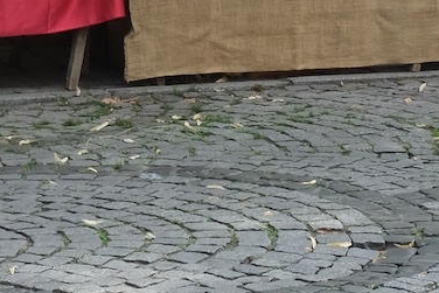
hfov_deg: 8.1
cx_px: 530
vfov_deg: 5.4
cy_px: -313
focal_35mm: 250
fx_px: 3050
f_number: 4.7
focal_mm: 31.4
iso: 320
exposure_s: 1/400
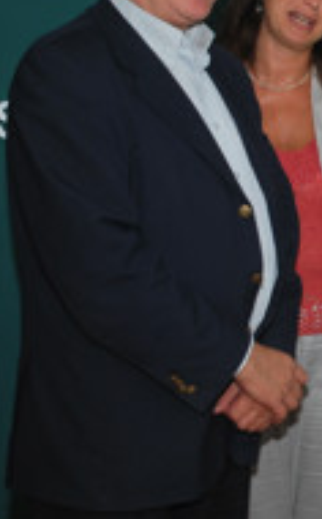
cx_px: 521
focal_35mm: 113
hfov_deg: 11.0
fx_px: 1595
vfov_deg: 18.4
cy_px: 199
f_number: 5.3
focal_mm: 35
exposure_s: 1/60
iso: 200
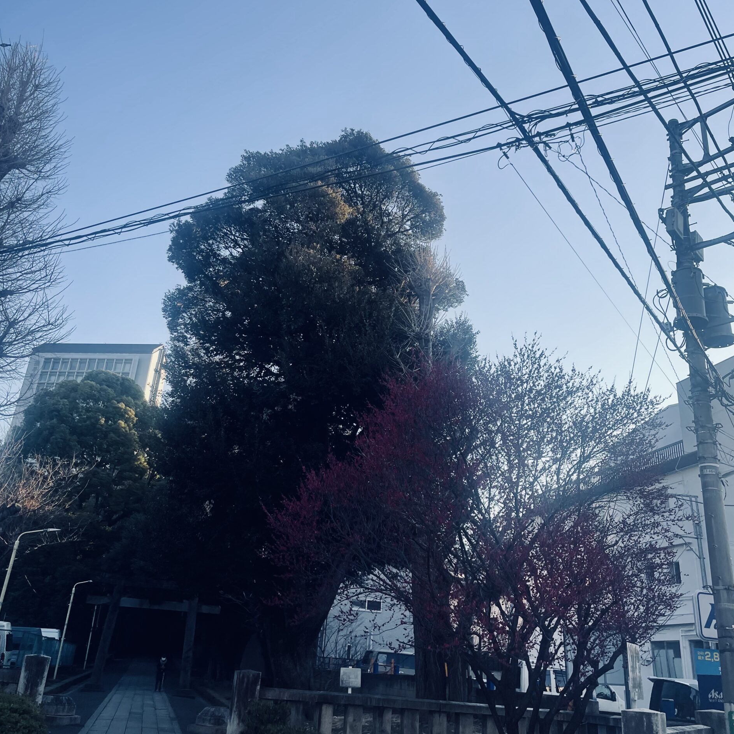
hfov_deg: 54.0
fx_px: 720
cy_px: 323
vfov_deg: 53.9
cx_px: 364
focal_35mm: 30
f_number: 1.6
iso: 32
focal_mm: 5.1
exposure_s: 1/1387
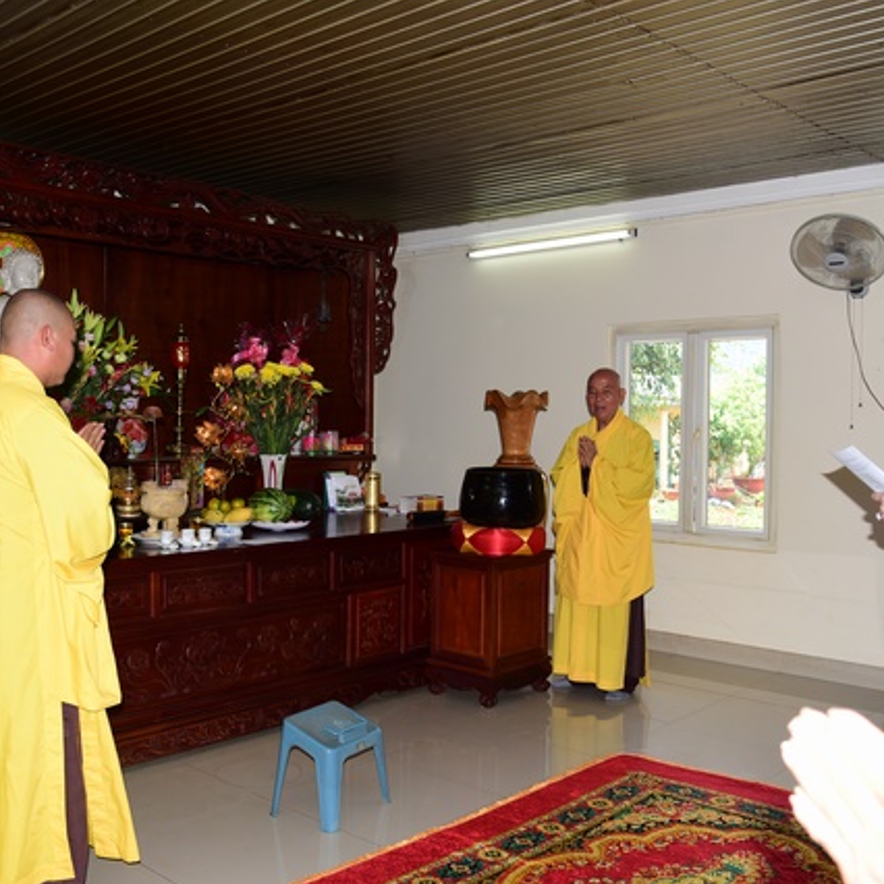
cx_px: 380
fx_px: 1011
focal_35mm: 35
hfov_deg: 47.1
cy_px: 440
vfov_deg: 47.2
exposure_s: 1/200
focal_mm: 27
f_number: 5
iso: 400
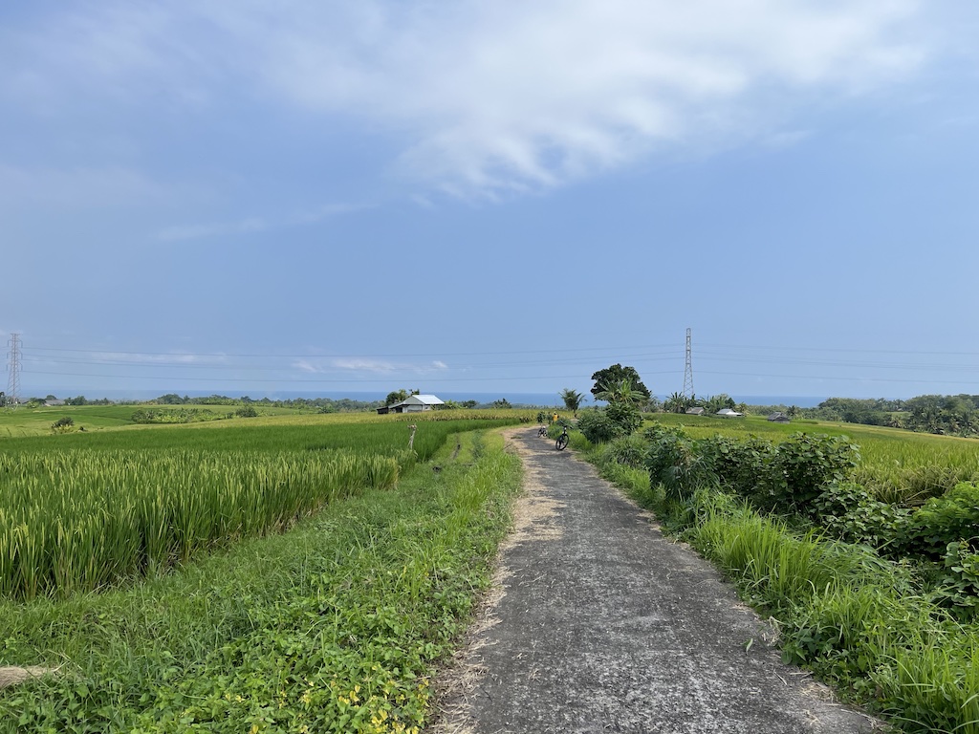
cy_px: 367
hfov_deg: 67.3
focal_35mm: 26
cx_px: 490
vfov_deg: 53.1
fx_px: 735
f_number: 1.6
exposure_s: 1/4651
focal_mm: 5.1
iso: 50
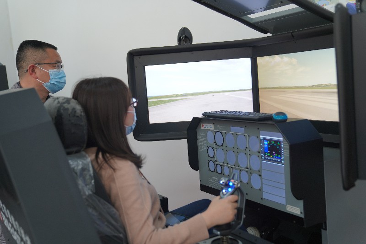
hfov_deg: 49.6
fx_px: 396
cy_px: 122
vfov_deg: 34.2
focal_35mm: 39
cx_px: 183
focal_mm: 39
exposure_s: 1/125
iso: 800
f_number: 2.8
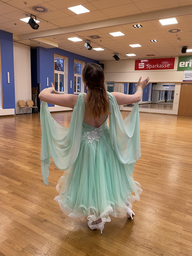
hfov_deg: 53.1
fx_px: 192
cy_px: 128
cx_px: 96
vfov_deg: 67.3
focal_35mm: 26
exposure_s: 1/45
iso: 64
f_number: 1.6
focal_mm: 4.2
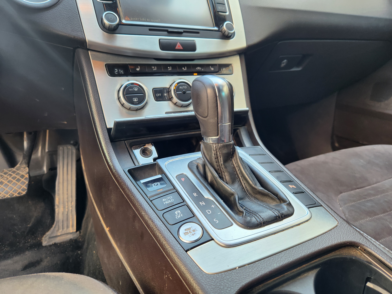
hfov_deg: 73.9
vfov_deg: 58.9
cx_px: 196
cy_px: 147
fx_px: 260
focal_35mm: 23
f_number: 1.8
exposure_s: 1/180
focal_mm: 5.4
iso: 125
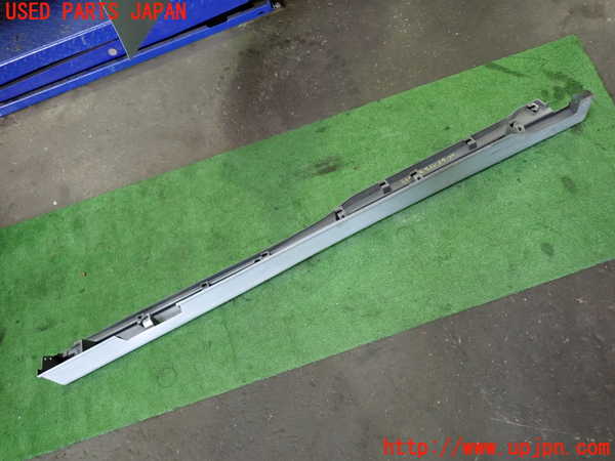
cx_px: 308
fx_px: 444
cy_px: 230
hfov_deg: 69.4
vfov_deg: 54.9
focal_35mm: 25
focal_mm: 4.5
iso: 200
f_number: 2
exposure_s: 1/30
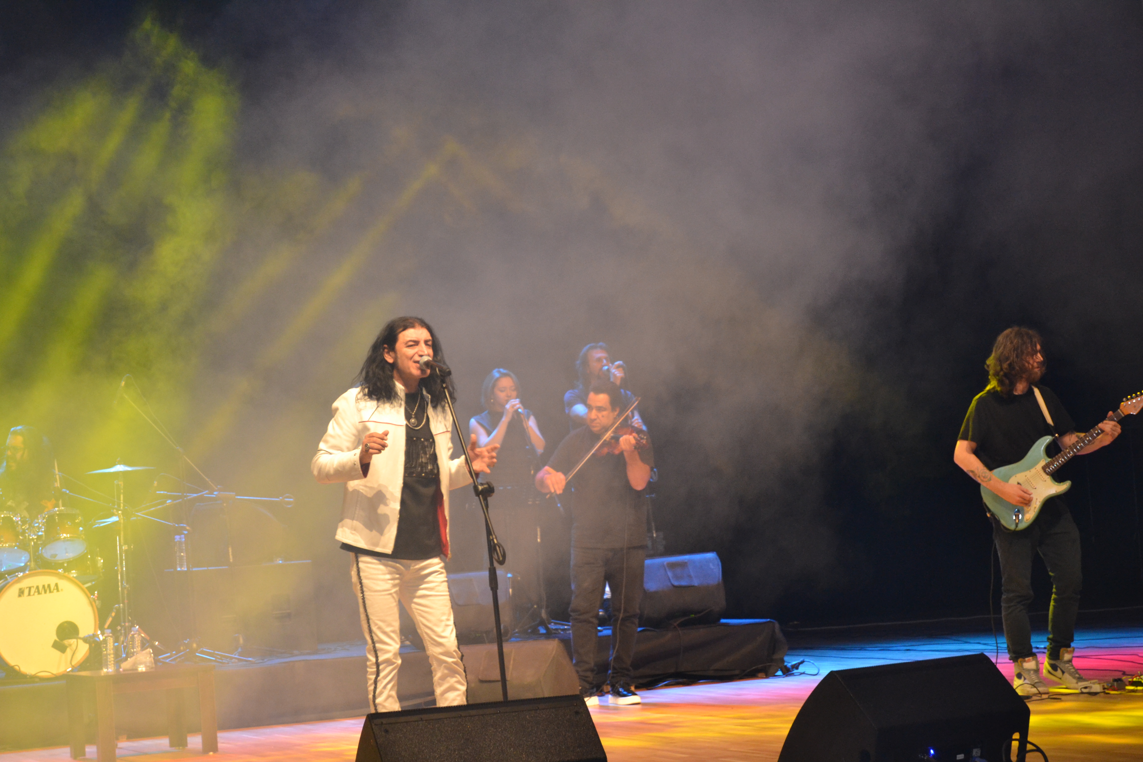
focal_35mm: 82
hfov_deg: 24.6
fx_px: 2619
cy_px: 381
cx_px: 572
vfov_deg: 16.6
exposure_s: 1/60
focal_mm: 55
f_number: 5.6
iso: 1250
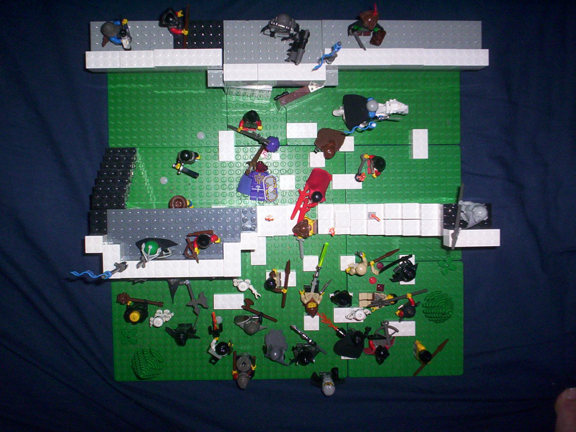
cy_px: 216
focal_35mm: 38
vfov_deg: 37.7
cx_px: 288
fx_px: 632
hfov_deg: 49.0
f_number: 4.5
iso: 140
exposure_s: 1/60
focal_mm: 4.99
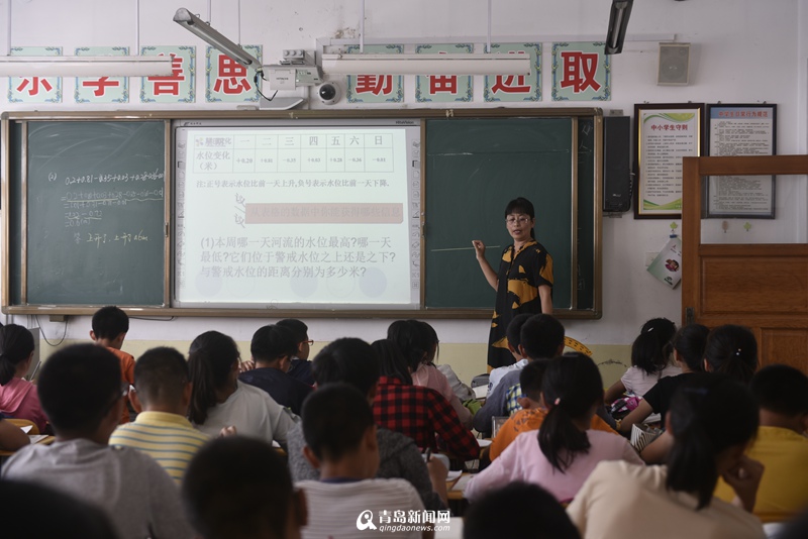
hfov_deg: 35.6
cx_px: 404
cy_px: 270
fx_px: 1257
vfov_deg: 24.2
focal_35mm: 56
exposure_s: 1/60
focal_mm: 56
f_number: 3.5
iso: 160
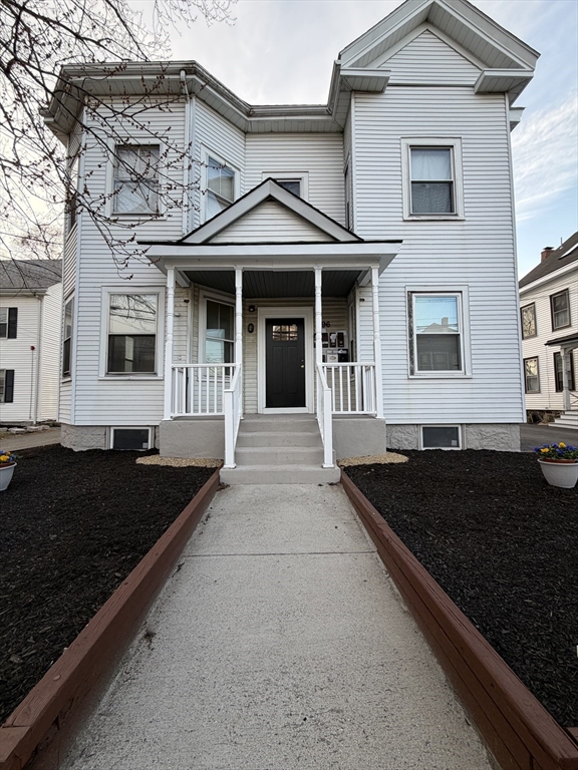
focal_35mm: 14
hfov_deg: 85.7
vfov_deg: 102.1
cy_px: 385
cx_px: 289
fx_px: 312
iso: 40
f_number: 2.2
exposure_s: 1/126
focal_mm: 2.22
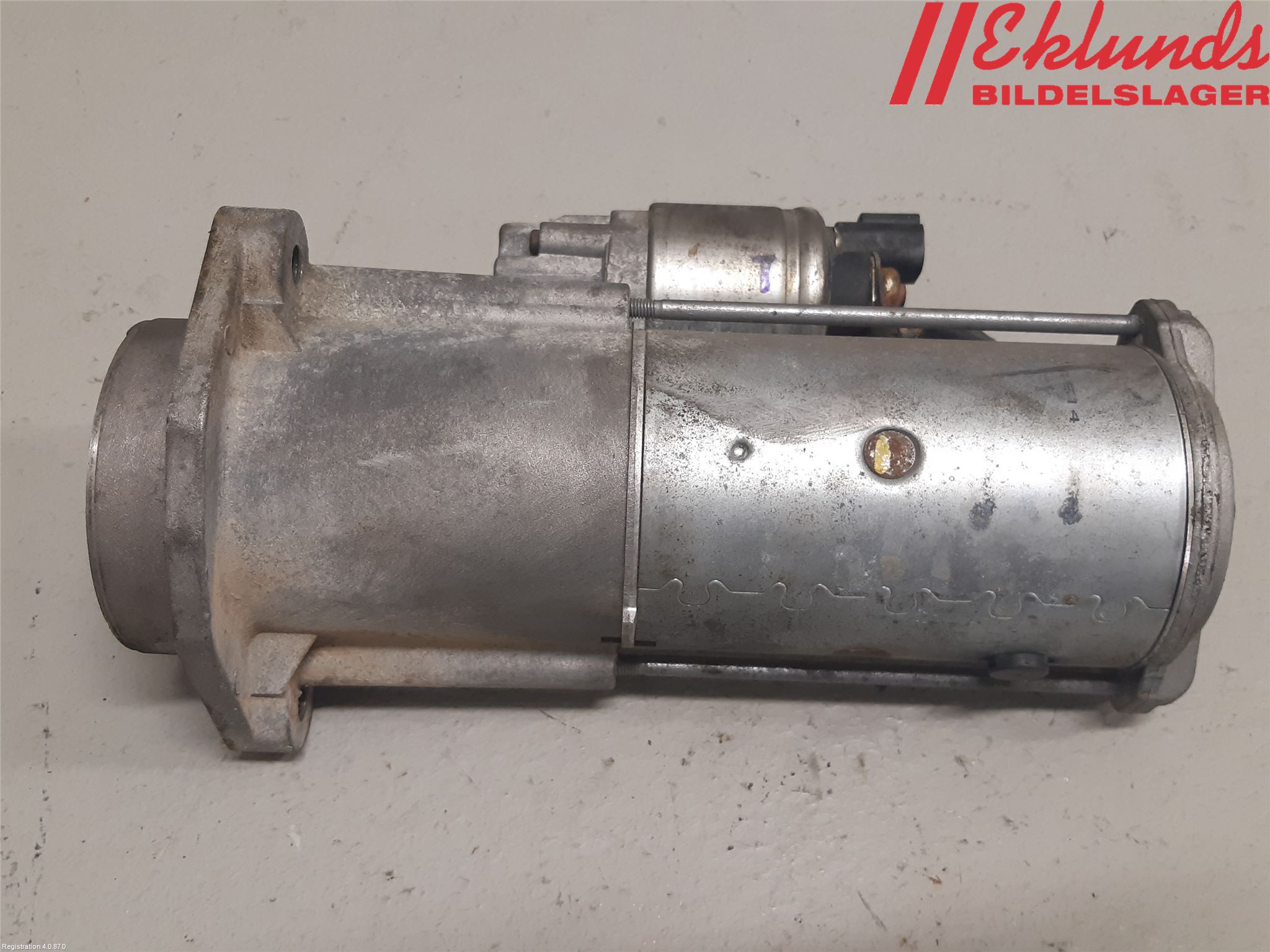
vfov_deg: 53.1
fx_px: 954
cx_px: 635
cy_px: 476
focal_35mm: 26
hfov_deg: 67.3
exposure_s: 1/50
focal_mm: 3.93
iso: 125
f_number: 1.7
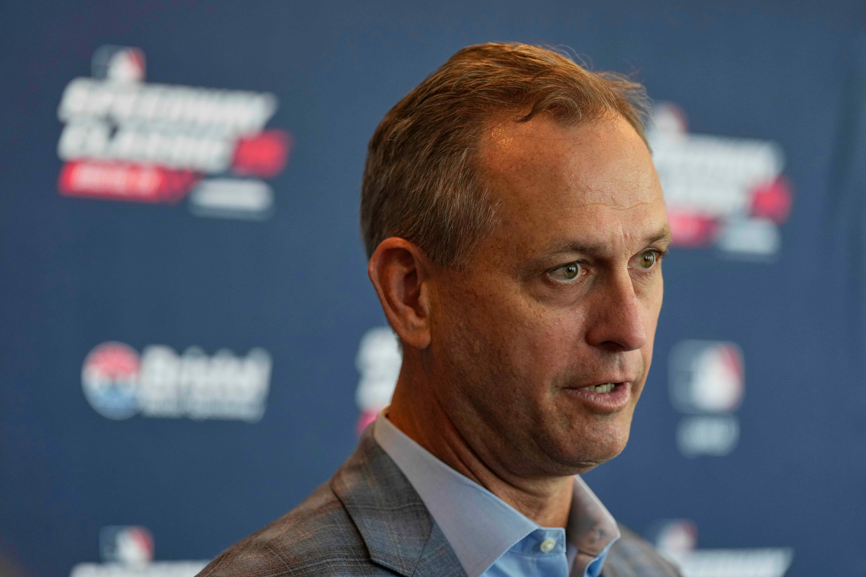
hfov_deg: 13.2
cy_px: 289
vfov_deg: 8.8
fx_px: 3752
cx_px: 434
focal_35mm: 156
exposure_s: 1/320
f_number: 2.8
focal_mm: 155
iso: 800
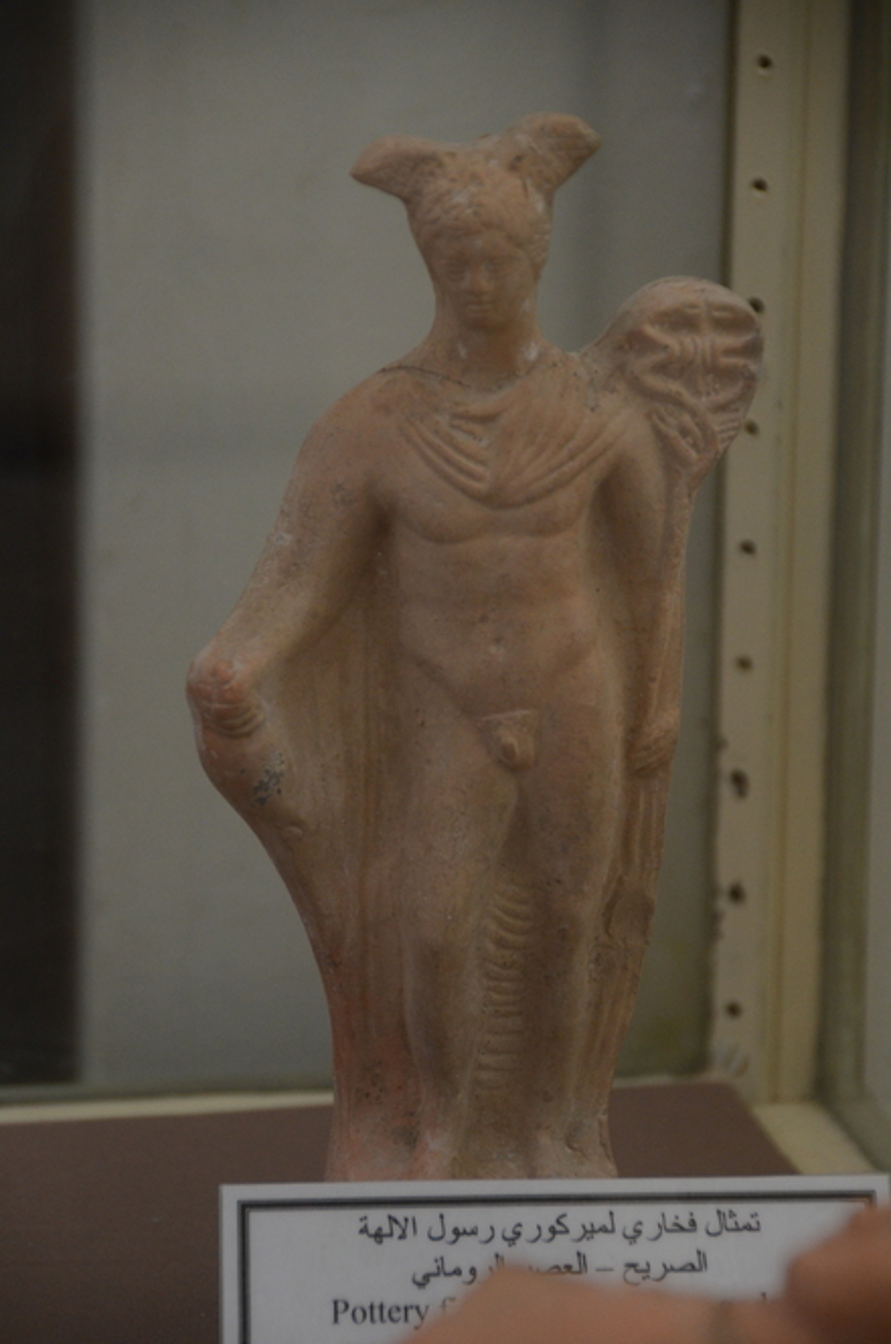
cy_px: 672
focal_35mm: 202
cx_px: 446
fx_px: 7549
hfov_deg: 6.8
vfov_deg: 10.2
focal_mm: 135
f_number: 5.6
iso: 1250
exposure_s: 1/160
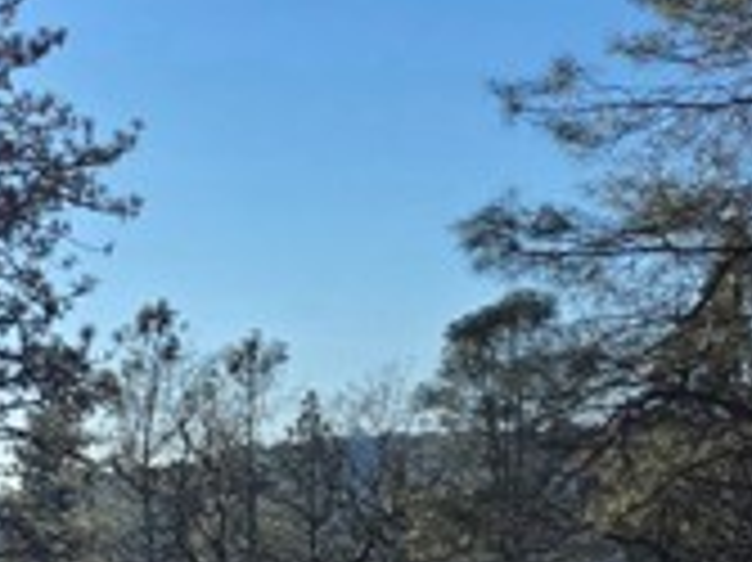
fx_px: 1910
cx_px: -315
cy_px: 490
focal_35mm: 88
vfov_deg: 16.6
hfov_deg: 19.8
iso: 25
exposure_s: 1/3333
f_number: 1.8
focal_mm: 5.4
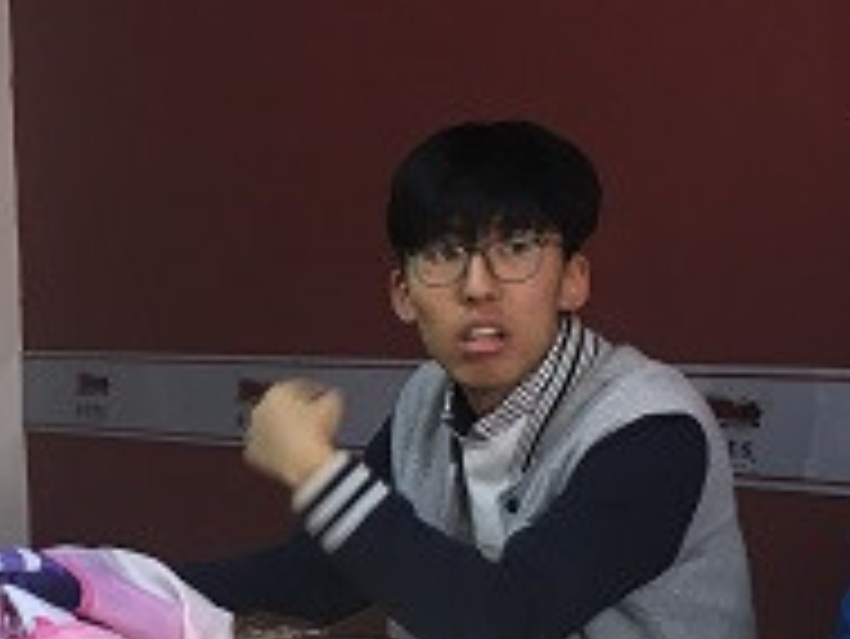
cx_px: -126
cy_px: 490
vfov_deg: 15.0
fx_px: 2408
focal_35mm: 98
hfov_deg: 19.1
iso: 64
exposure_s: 1/33
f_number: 2.2
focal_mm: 4.15
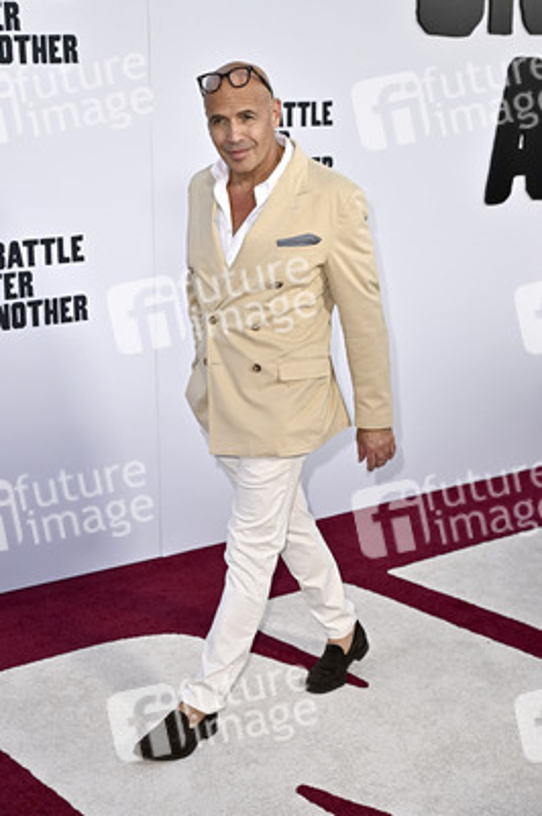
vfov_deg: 38.9
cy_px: 408
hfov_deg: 26.4
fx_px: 1154
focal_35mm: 51
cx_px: 271
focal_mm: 51
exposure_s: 1/320
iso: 800
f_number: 5
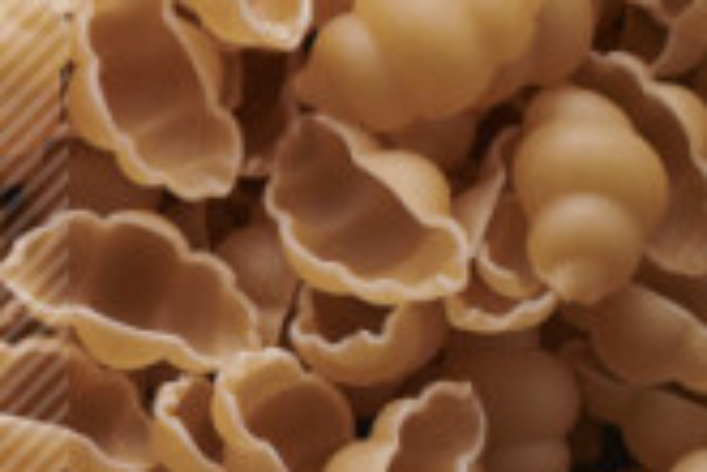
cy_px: 476
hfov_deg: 7.8
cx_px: -1003
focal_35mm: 243
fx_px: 4772
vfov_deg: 5.6
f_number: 8
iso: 160
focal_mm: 50
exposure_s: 1/100
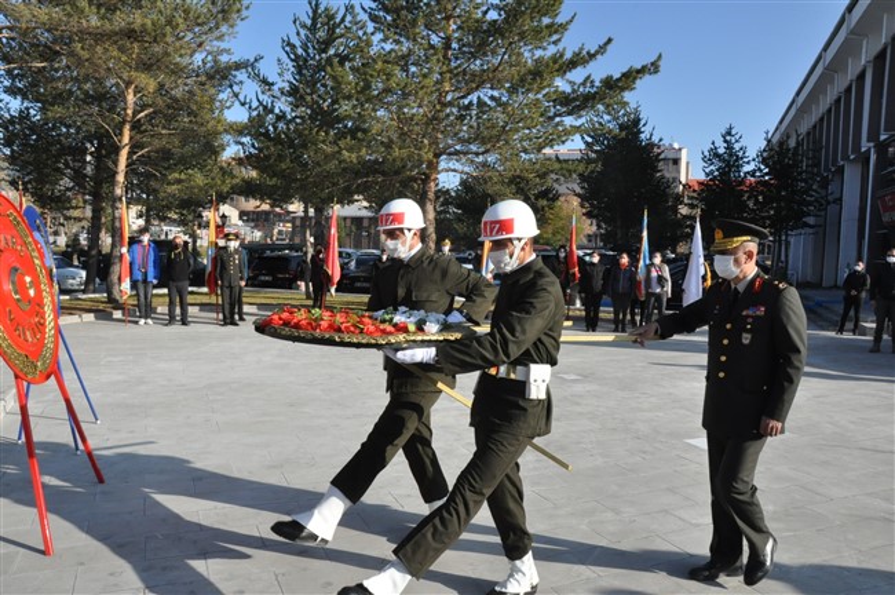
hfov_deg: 67.4
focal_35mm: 27
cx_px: 448
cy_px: 298
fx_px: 671
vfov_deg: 47.8
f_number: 18
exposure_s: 1/320
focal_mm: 18
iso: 1250
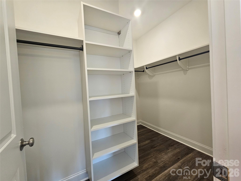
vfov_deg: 89.9
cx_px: 120
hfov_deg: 106.2
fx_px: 91
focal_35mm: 13
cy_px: 90
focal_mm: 2.2
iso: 160
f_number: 2.2
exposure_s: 1/60
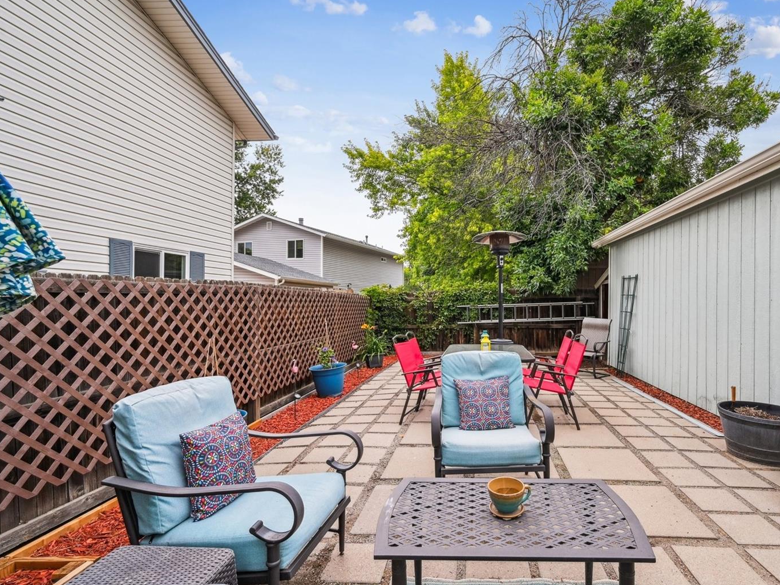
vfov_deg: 71.6
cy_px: 300
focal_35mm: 18
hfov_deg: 87.0
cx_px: 453
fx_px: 406
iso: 400
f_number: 10
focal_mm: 16
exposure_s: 1/125
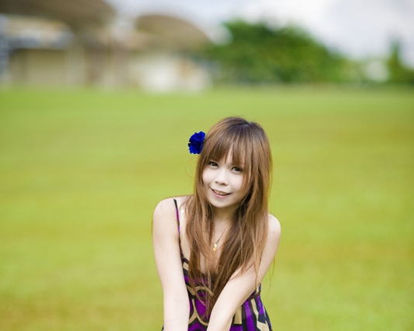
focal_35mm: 283
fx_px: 3468
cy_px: 276
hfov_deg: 6.8
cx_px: 207
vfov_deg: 5.5
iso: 100
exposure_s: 1/1000
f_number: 2.8
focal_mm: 200
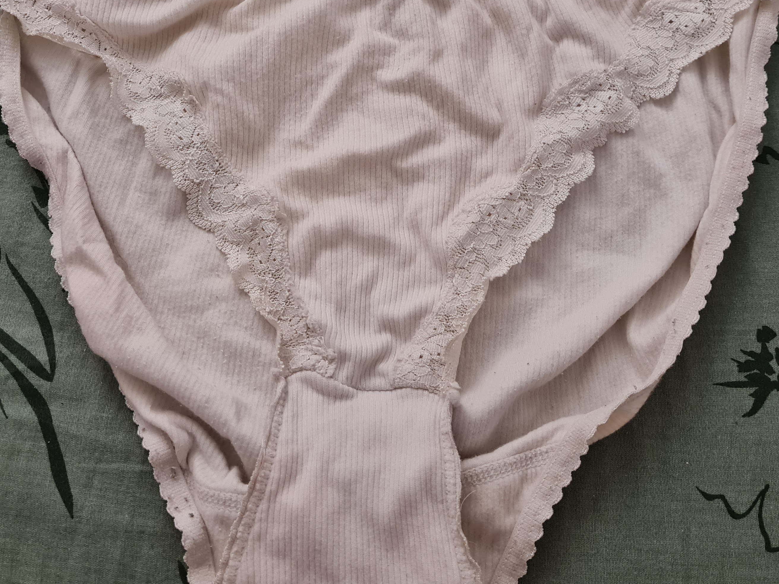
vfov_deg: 35.6
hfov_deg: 46.8
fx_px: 900
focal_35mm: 40
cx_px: 375
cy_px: 189
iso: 500
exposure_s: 1/33
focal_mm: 5.4
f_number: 1.8
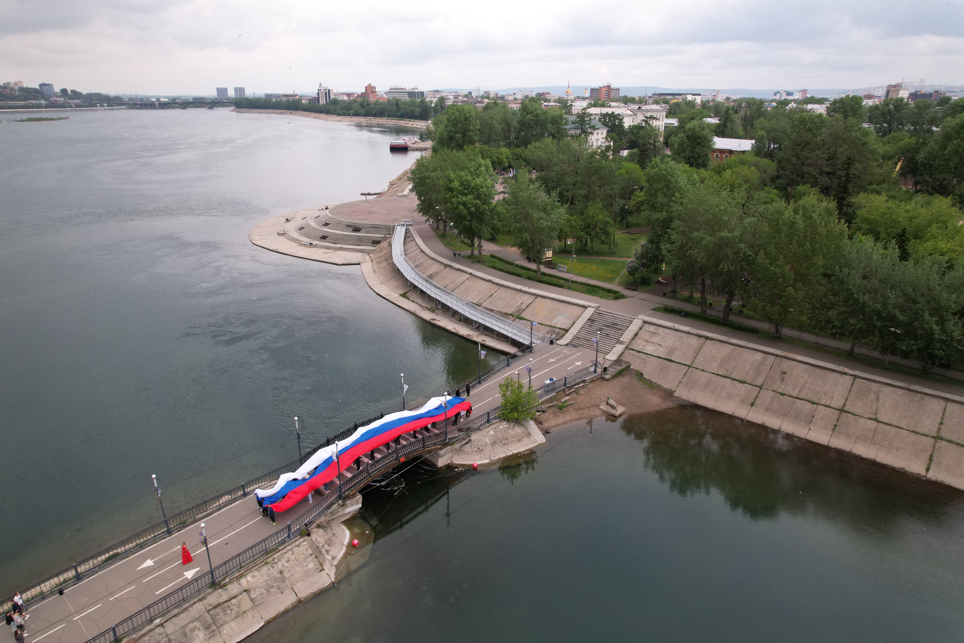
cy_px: 322
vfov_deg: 57.2
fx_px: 589
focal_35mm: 22
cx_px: 482
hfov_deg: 78.6
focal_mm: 8.38
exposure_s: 1/240
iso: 400
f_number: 2.8
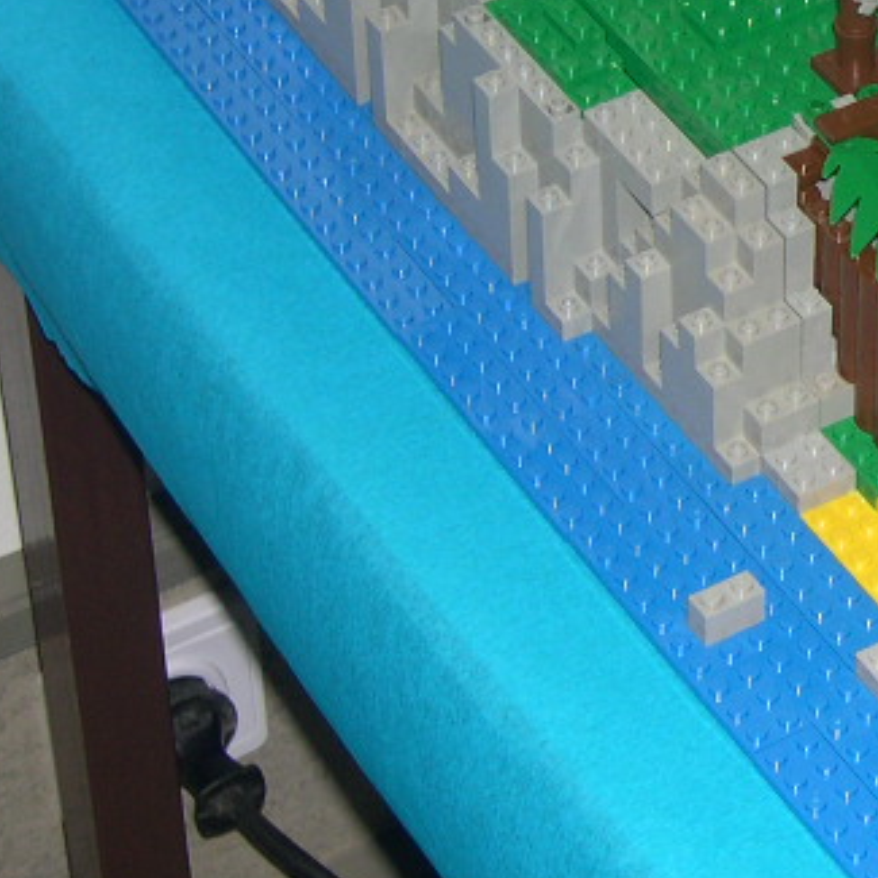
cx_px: 1299
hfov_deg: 11.6
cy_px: 92
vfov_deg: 12.0
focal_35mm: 145
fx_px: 4161
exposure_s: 1/60
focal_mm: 11.1
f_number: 3.2
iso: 100
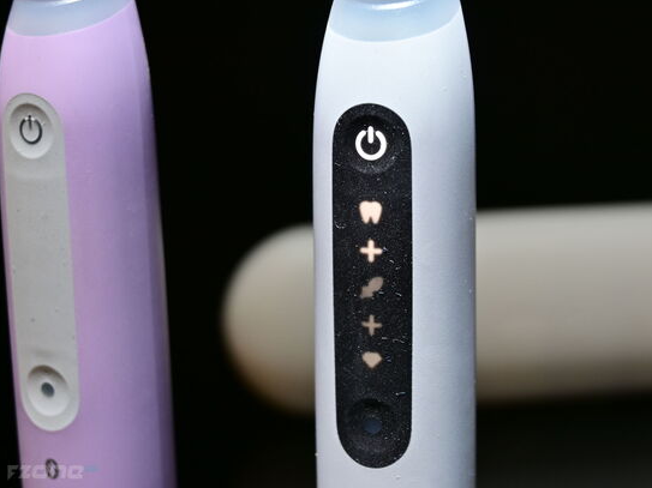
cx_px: 366
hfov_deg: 31.2
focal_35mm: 62
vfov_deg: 23.6
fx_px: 1168
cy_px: 244
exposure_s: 1/60
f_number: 5.6
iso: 280
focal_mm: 38
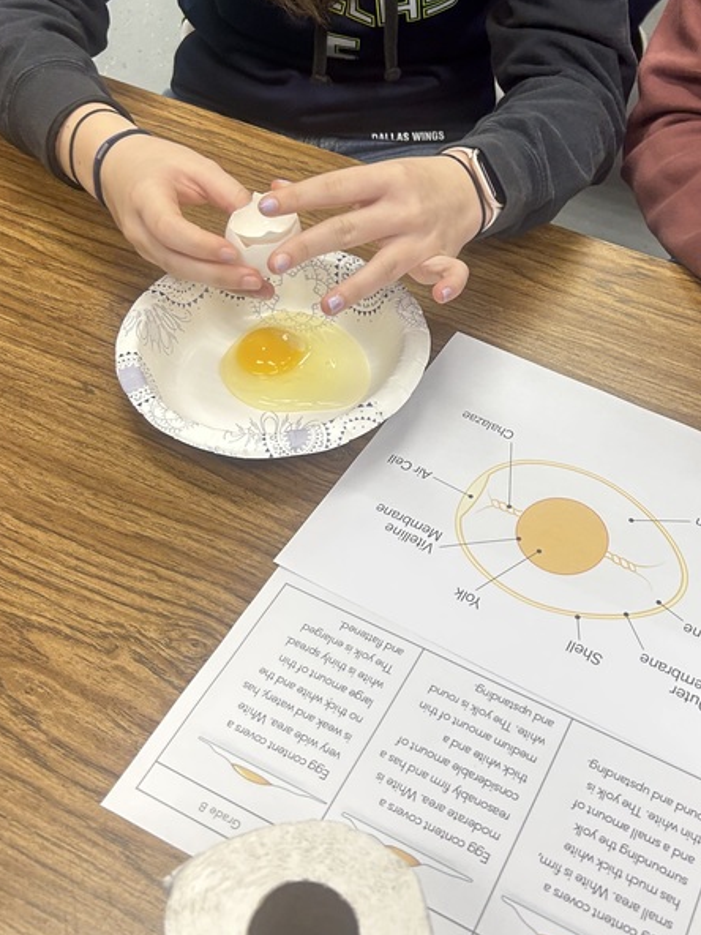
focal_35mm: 45
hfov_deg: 31.9
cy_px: 268
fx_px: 1215
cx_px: 474
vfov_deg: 41.2
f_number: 1.5
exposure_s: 1/120
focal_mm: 5.7
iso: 100
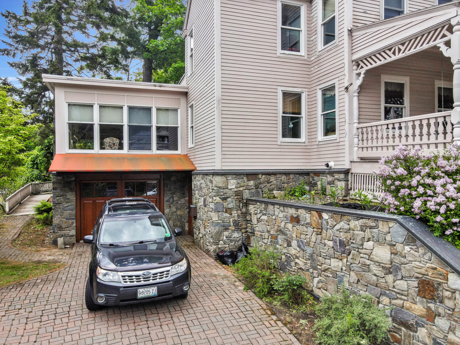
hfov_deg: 71.6
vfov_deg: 56.8
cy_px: 172
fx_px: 319
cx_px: 230
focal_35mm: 24
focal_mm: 4.5
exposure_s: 1/500
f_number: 2.8
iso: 200
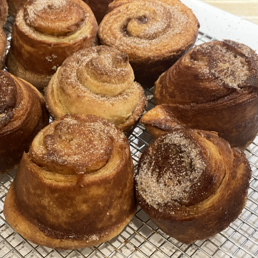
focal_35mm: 62
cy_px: 128
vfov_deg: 27.7
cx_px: 94
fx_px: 523
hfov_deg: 27.6
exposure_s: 1/40
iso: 320
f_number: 2
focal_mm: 6
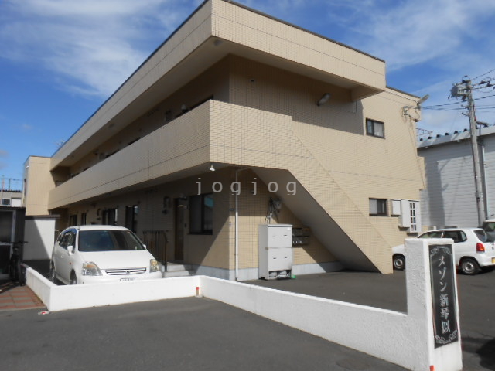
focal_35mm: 26
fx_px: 372
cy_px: 186
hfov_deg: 67.3
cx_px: 248
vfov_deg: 53.1
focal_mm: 4.6
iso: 80
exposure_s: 1/1500
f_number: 3.5
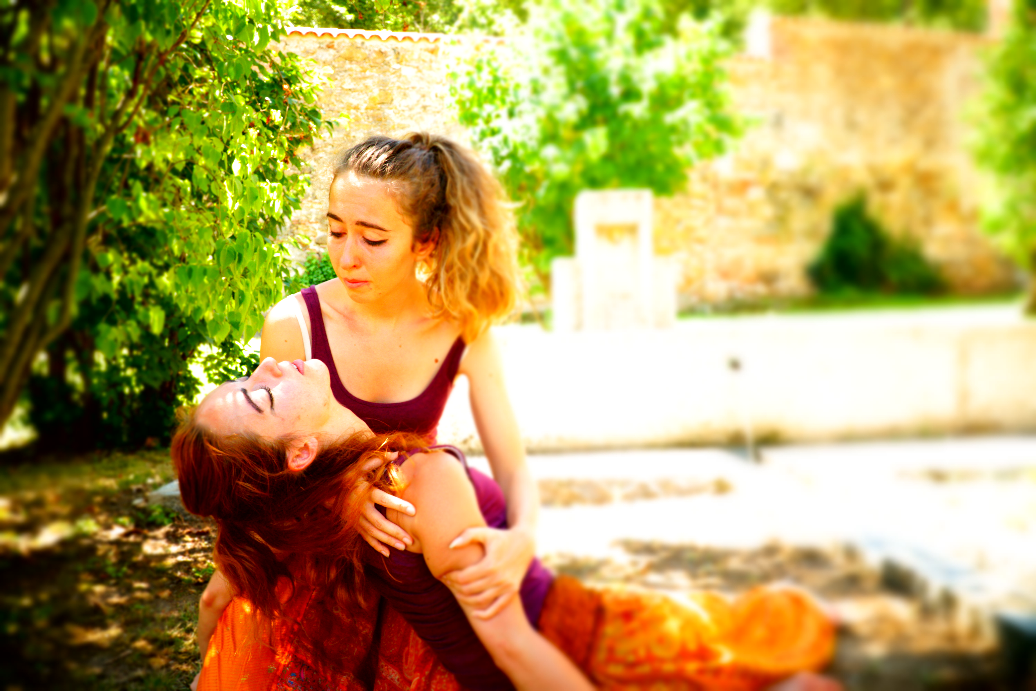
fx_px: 863
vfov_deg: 43.6
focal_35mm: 30
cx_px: 518
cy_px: 346
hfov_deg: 61.9
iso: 100
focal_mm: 20
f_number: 9
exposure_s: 1/25
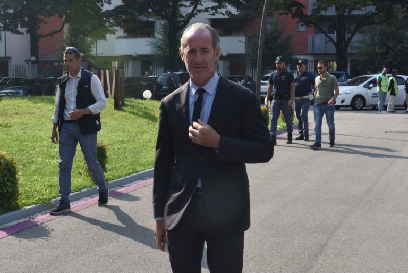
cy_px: 136
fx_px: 544
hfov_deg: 41.1
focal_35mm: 48
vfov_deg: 28.1
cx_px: 204
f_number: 11
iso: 400
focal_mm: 48
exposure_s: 1/250
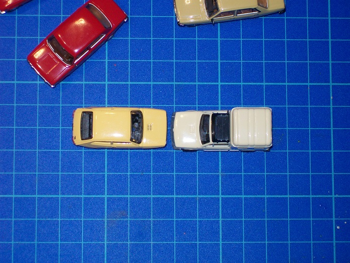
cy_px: 132
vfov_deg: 13.7
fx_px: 1092
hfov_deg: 18.2
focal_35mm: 108
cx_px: 175
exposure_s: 1/125
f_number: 4.8
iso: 64
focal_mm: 18
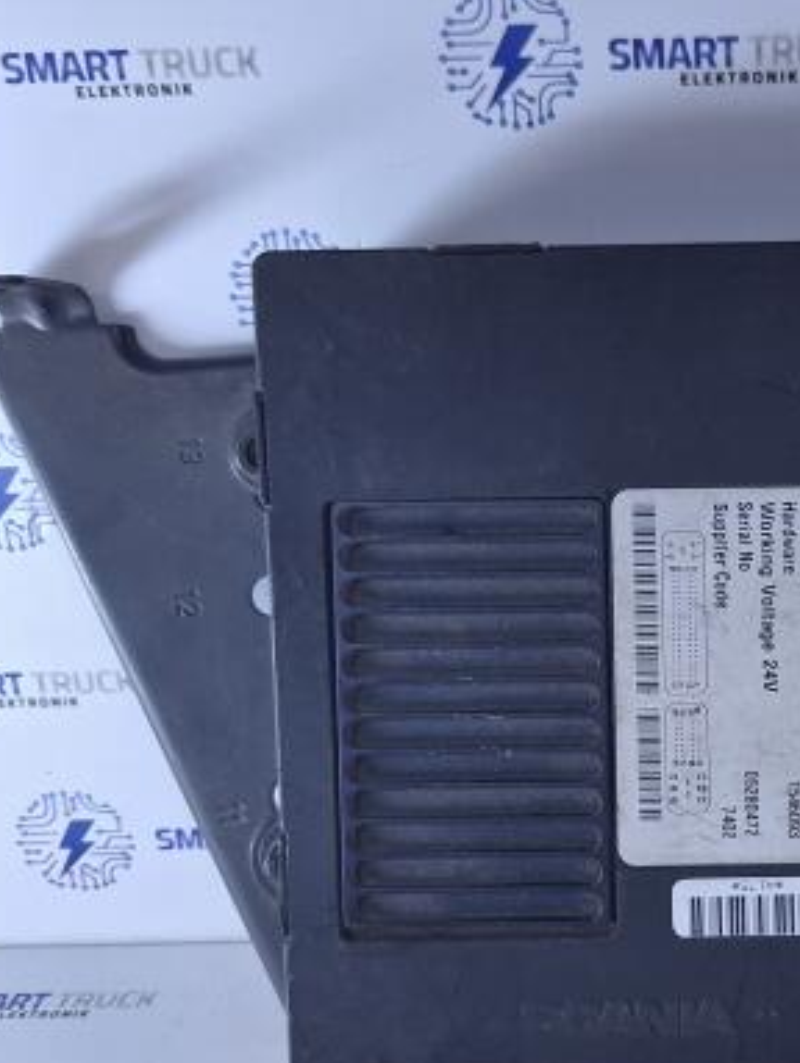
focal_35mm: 48
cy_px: 572
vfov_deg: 39.6
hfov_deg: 28.5
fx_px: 1477
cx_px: 794
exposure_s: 1/50
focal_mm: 5.54
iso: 125
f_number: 1.8
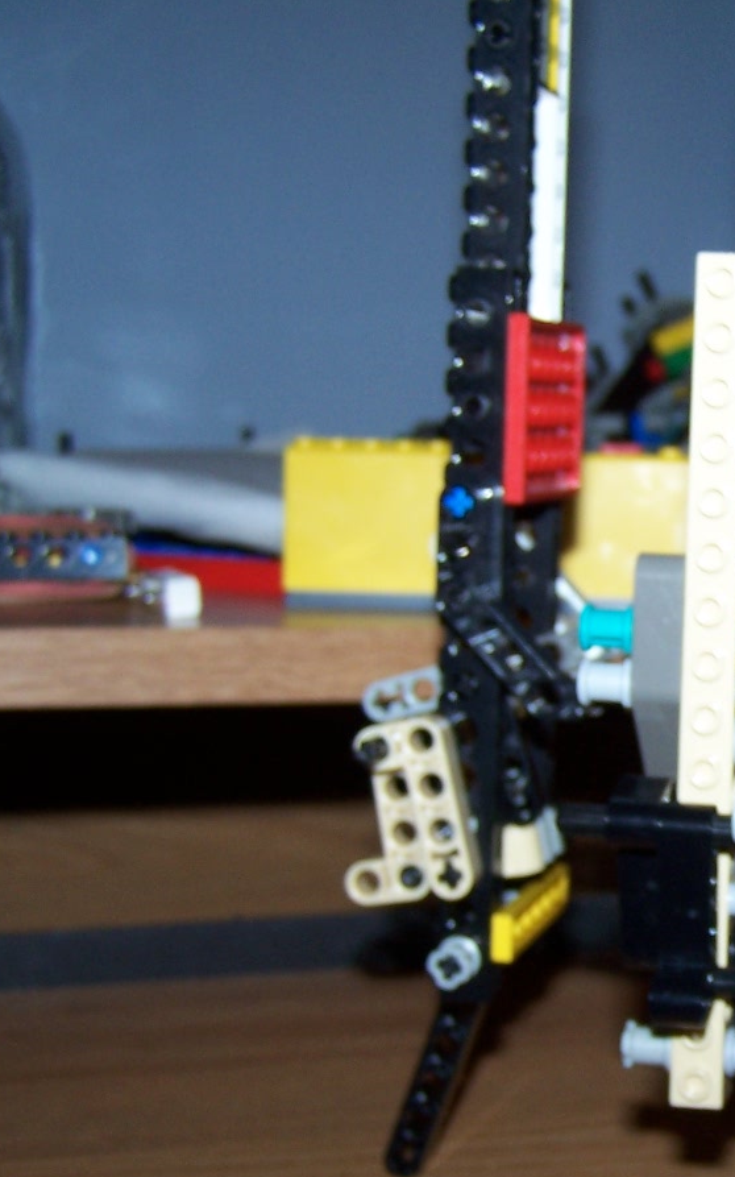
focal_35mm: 70
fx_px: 2244
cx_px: 923
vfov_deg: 29.3
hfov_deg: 17.6
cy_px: 741
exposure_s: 1/60
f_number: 2.8
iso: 80
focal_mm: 6.3
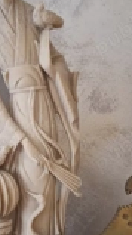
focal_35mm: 63
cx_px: 56
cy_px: 152
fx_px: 393
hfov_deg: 19.0
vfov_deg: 33.1
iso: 640
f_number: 1.8
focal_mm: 5.54
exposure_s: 1/25
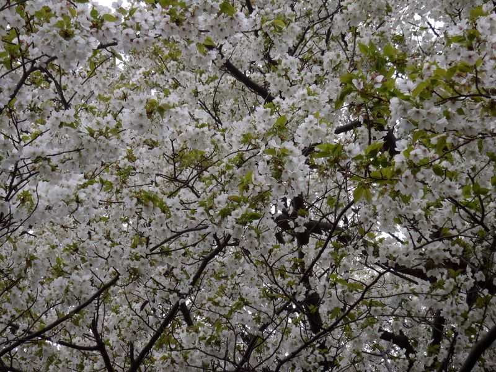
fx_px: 1691
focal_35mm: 118
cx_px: 248
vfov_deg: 12.6
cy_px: 186
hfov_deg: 16.7
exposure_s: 1/125
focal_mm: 21.22
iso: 80
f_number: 5.5
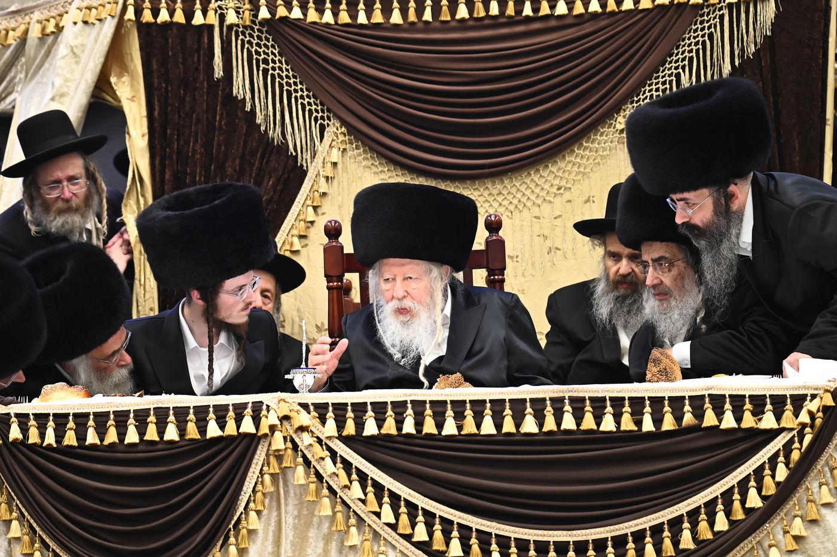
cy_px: 278
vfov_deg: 7.2
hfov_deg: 10.8
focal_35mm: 190
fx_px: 4415
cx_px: 418
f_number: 5
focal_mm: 190
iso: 2000
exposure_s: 1/200
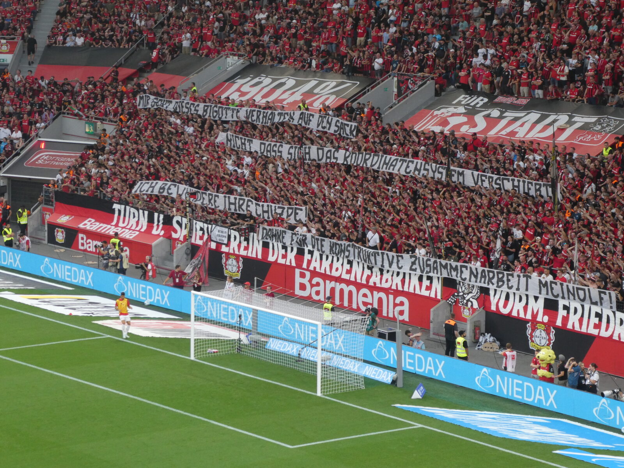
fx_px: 2434
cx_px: 312
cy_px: 234
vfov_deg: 11.0
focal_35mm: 135
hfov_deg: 14.6
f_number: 5.3
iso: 250
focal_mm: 24.2
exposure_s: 1/80
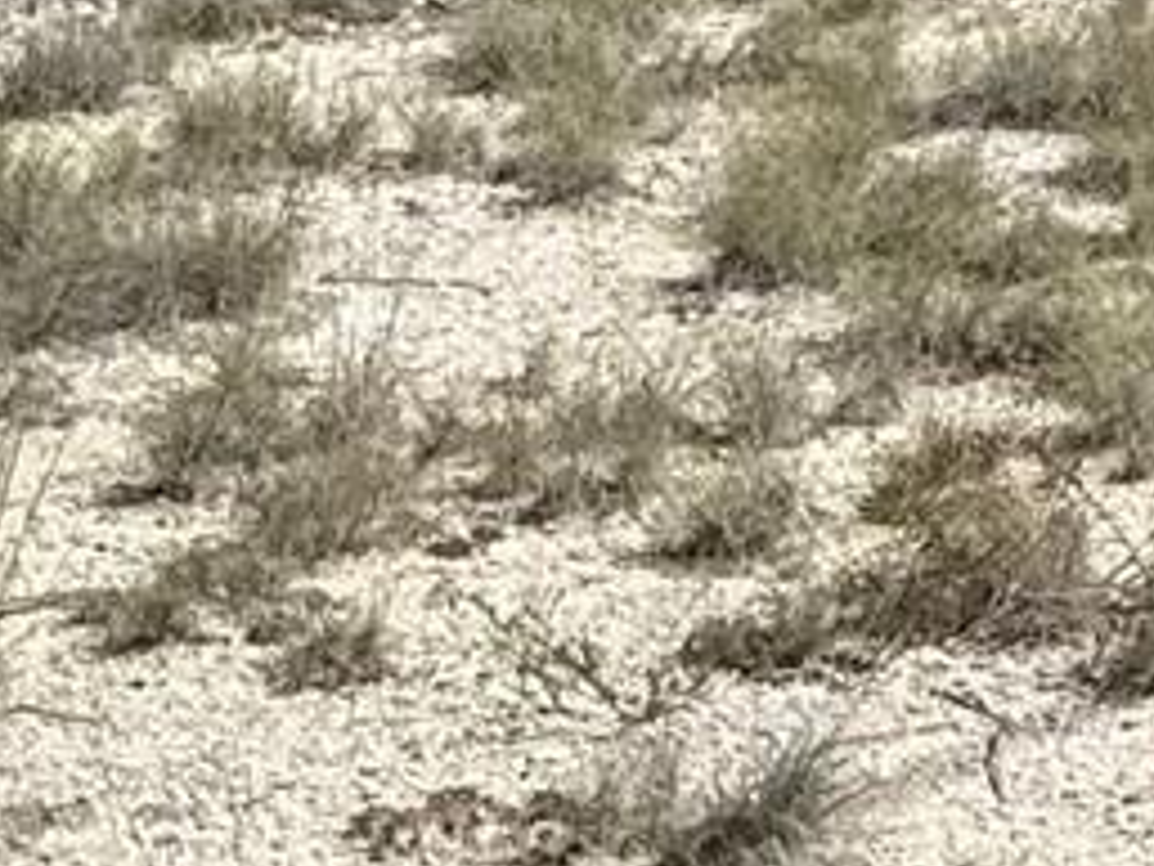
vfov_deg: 7.3
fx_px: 6370
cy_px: -1283
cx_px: 2991
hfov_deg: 9.1
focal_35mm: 191
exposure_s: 1/5714
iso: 80
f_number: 1.78
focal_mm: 6.76
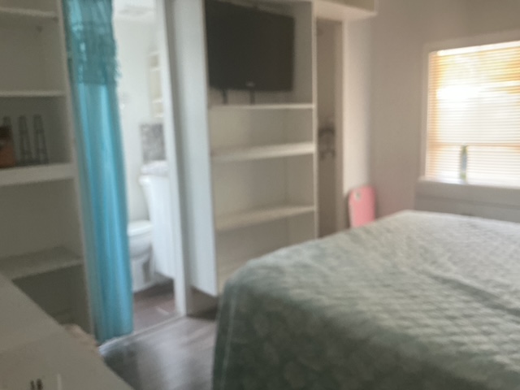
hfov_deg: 61.7
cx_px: 260
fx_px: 436
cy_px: 195
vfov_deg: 48.2
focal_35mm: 29
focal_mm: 3
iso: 400
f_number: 1.8
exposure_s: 1/30
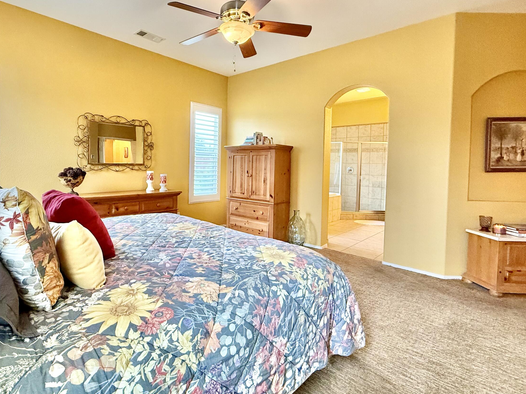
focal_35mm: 19
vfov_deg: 68.4
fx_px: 289
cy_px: 172
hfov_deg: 84.0
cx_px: 221
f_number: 2.2
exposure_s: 1/60
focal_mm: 2.22
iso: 500
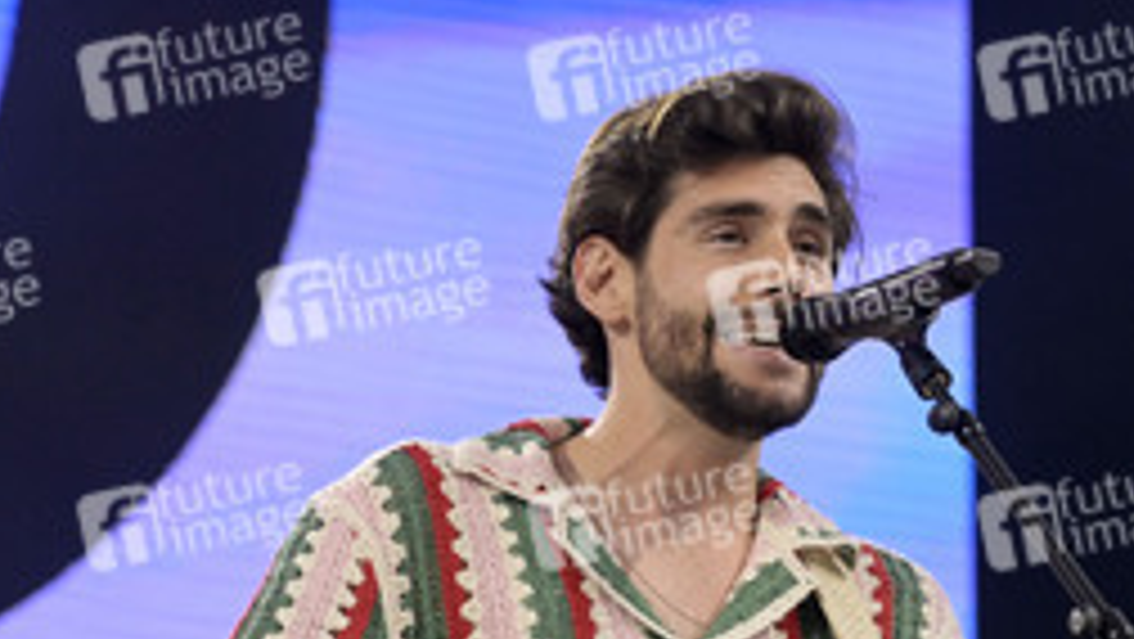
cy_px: 630
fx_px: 11251
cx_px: 704
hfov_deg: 5.8
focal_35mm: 374
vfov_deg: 3.3
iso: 4000
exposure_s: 1/1600
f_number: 6.3
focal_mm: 200
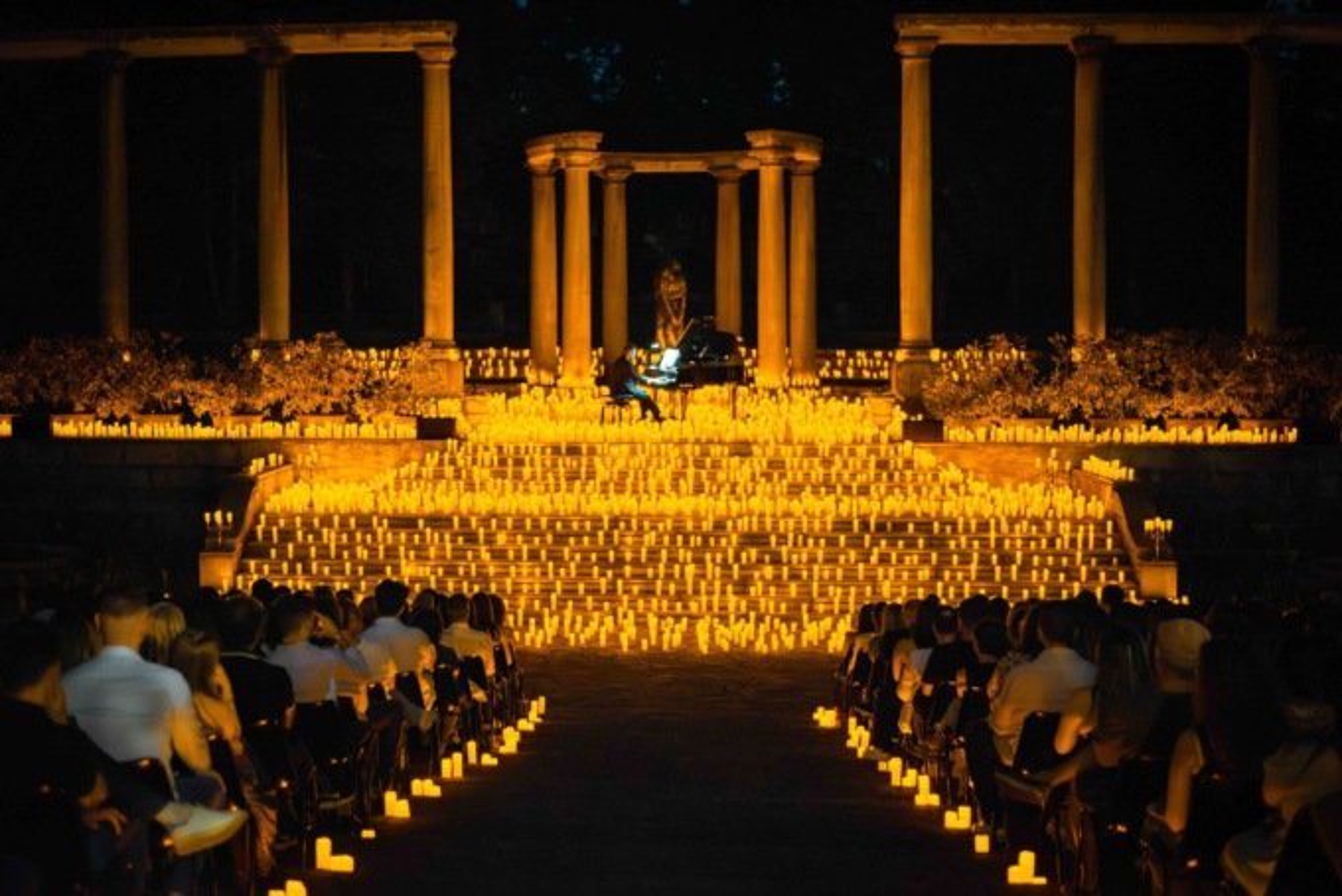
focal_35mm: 50
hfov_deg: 39.6
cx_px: 671
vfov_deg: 27.0
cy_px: 448
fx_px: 1865
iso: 9000
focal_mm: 50
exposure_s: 1/60
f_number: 1.8
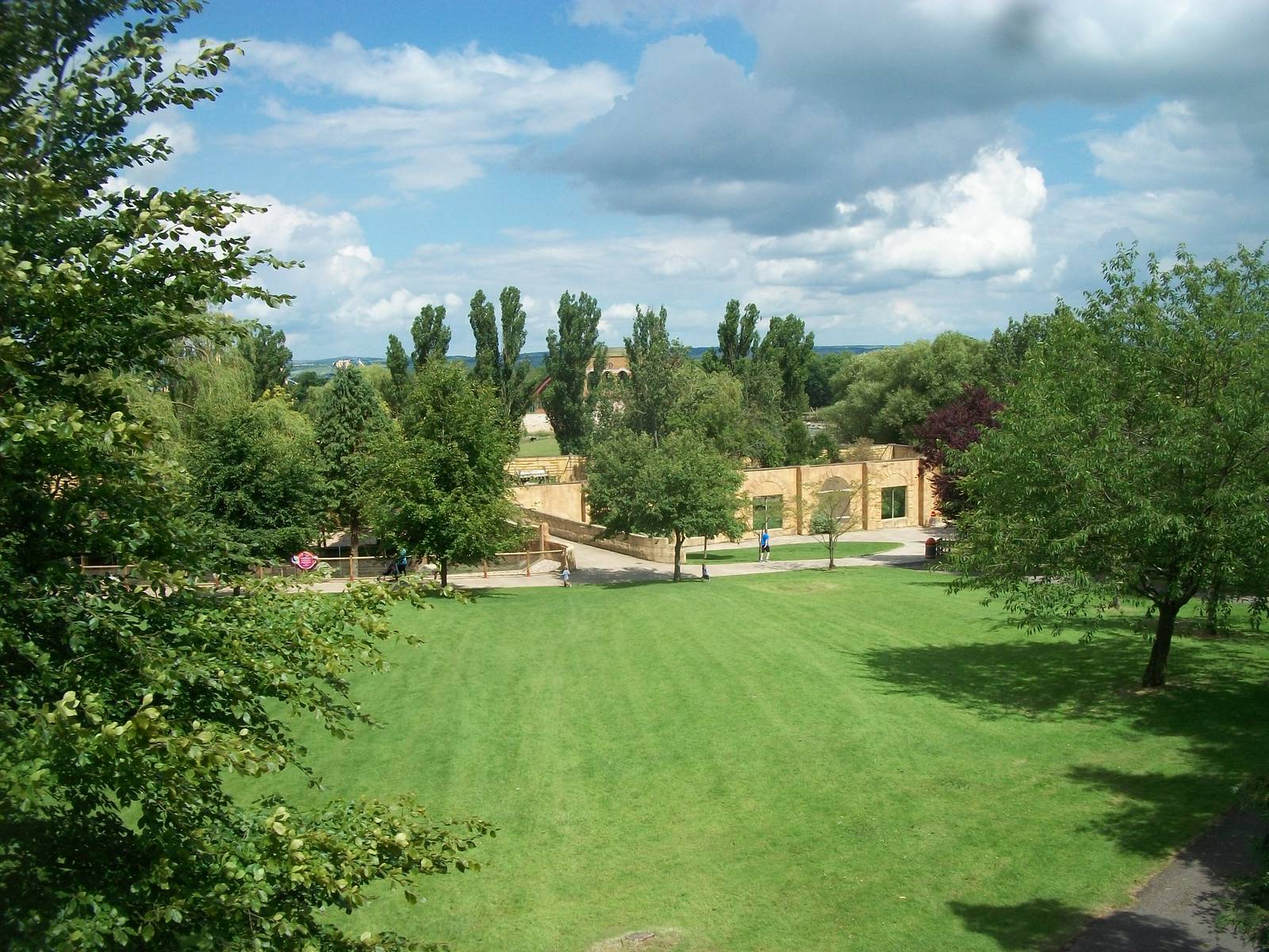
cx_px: 634
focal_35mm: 32
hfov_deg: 56.8
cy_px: 476
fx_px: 1173
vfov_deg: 44.2
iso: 80
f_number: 5.5
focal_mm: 5.7
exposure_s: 1/400
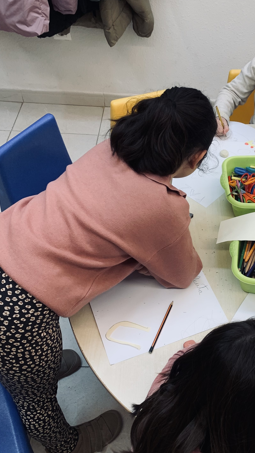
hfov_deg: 28.4
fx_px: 481
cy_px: 244
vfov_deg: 50.4
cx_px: 236
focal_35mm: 40
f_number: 1.8
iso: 50
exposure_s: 1/100
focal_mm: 4.25
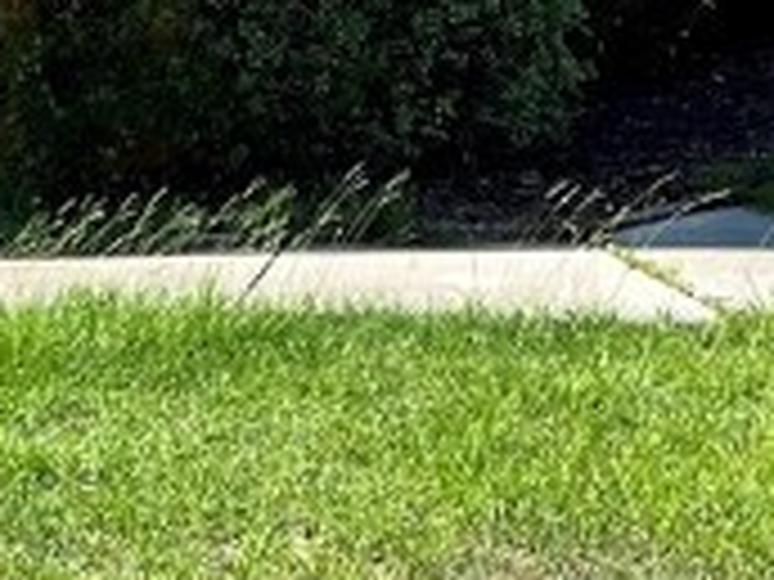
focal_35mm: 155
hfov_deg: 12.7
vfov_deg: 8.4
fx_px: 3466
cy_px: -1007
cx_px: 508
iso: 50
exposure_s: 1/4831
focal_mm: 5.7
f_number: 1.5
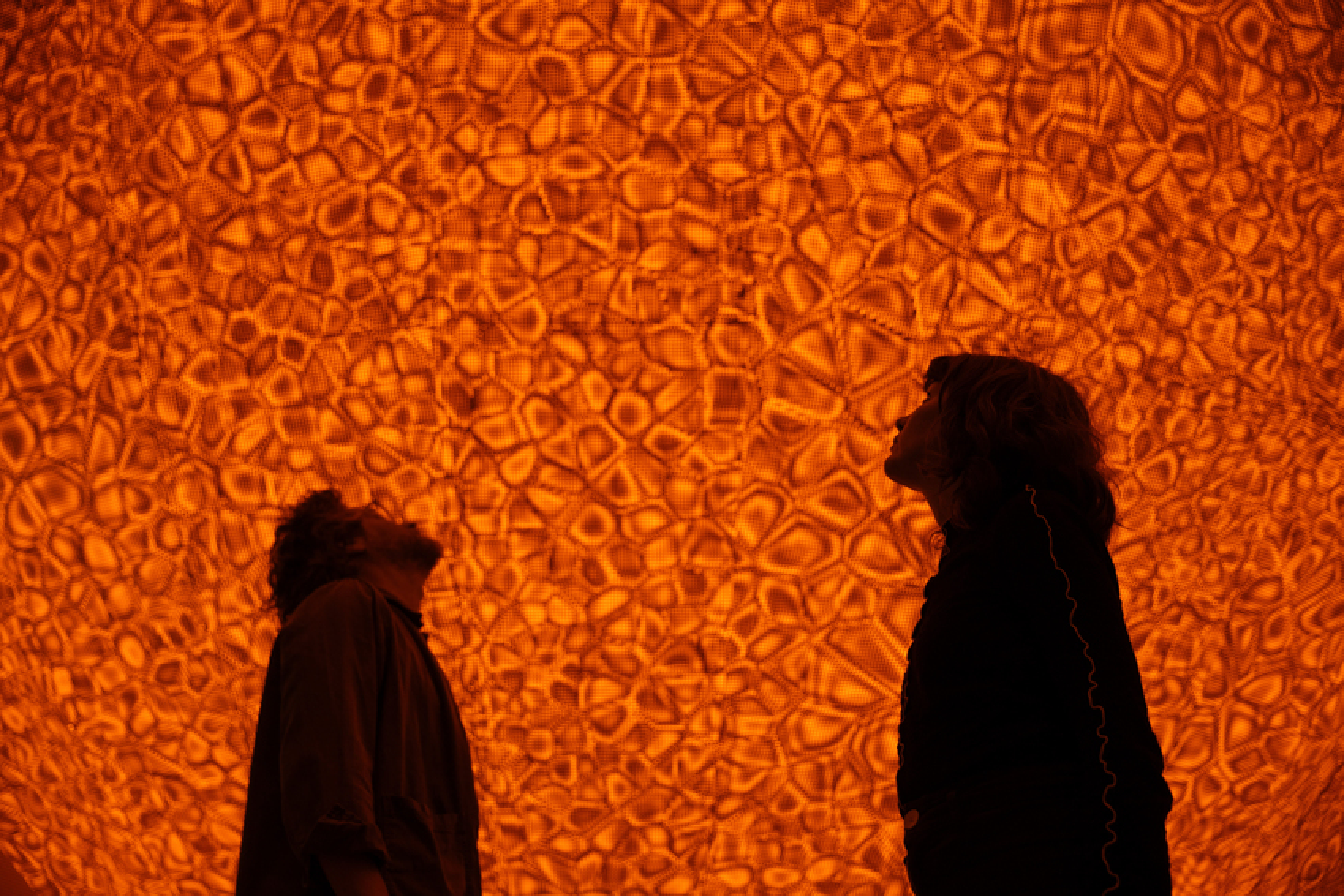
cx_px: 672
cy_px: 448
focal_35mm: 42
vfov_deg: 31.9
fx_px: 1568
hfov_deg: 46.4
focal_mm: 42
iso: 200
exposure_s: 1/320
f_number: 2.8
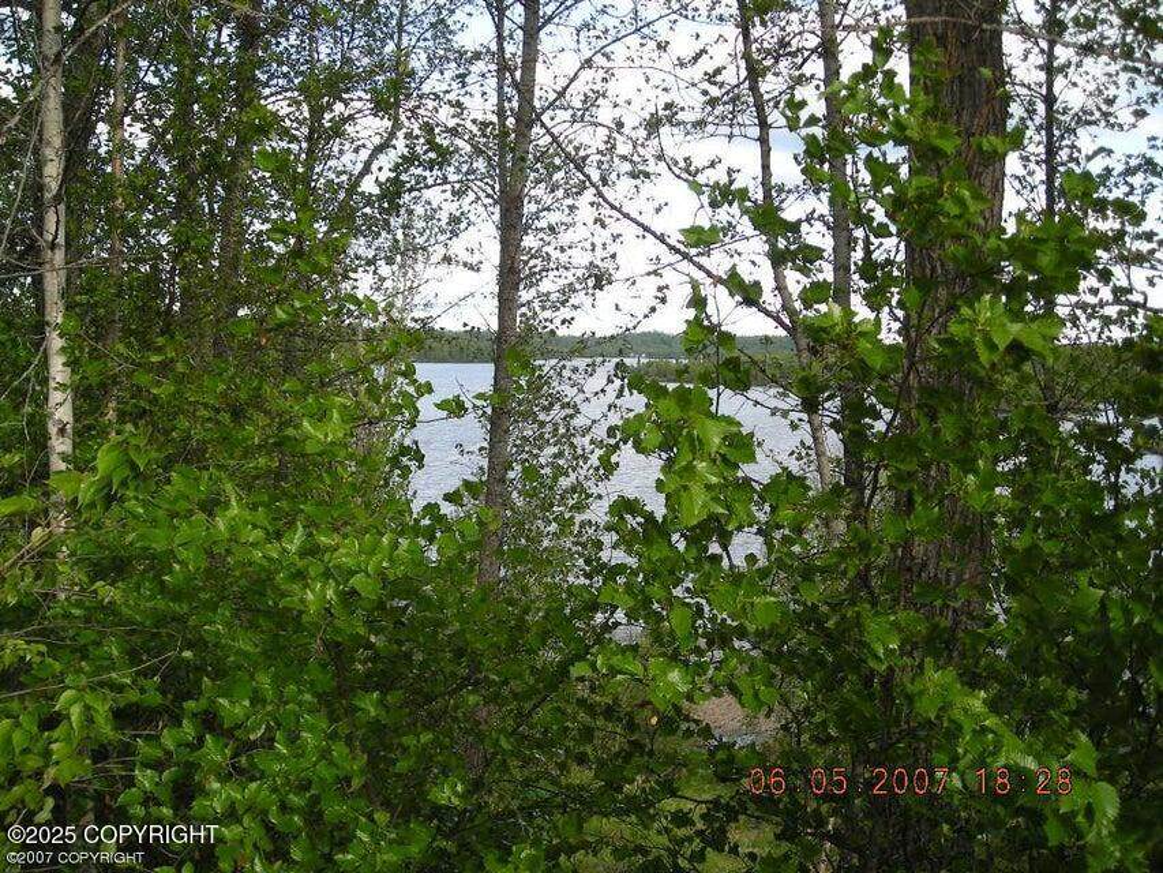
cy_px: 436
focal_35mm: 38
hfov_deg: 49.0
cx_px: 582
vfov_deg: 37.7
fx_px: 1277
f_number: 3.2
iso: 50
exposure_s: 1/190
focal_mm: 6.3
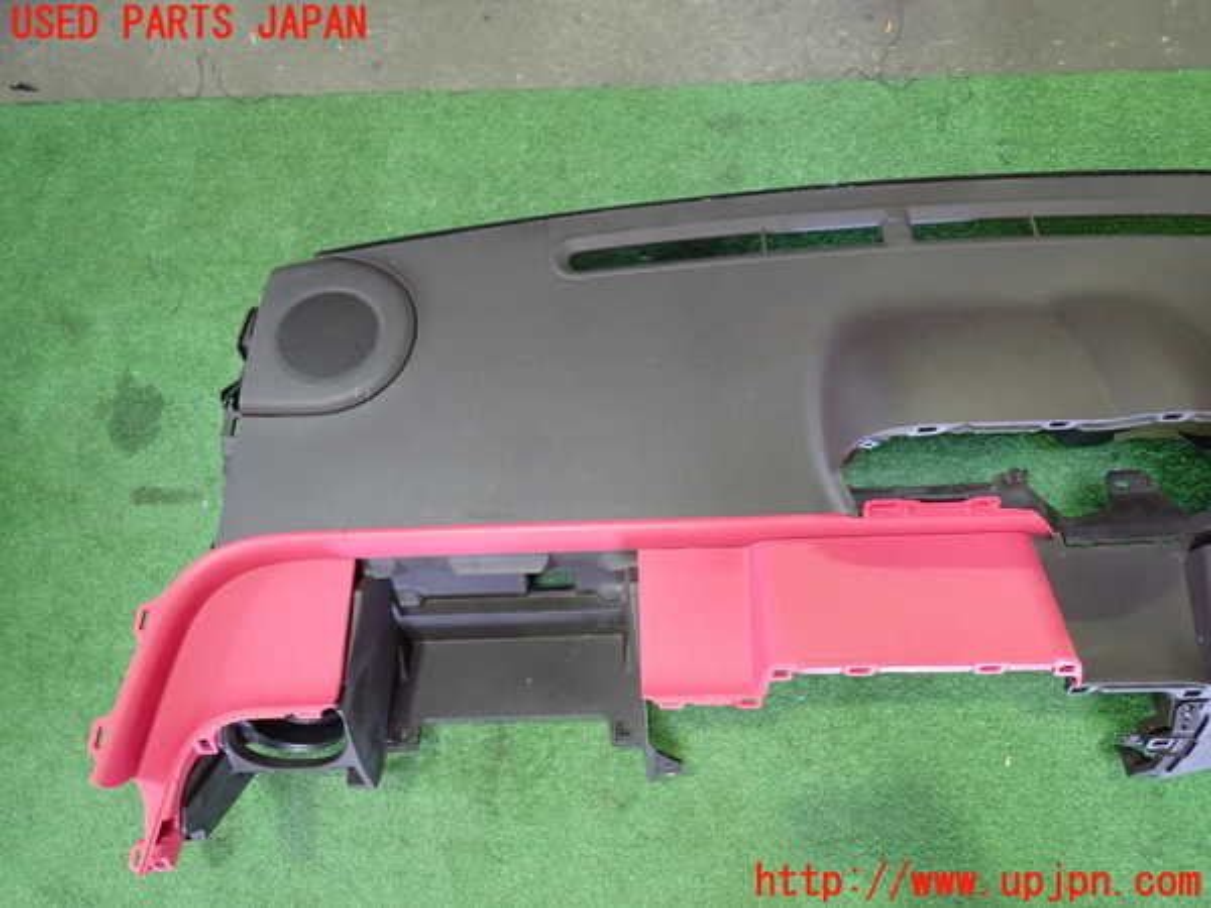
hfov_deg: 69.4
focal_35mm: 25
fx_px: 875
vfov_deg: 54.9
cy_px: 454
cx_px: 606
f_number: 2
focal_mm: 4.5
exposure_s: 1/30
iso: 400
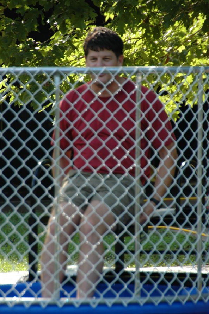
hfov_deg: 4.0
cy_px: 153
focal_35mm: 344
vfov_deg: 6.0
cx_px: 94
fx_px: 3004
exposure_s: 1/125
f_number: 5.6
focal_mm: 200
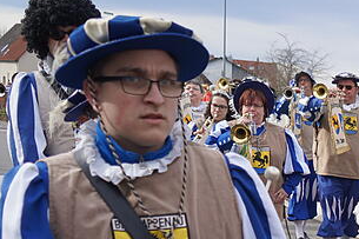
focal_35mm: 86
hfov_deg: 20.8
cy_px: 315
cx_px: 507
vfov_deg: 15.1
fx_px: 857
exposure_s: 1/320
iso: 100
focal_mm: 28
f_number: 4.5
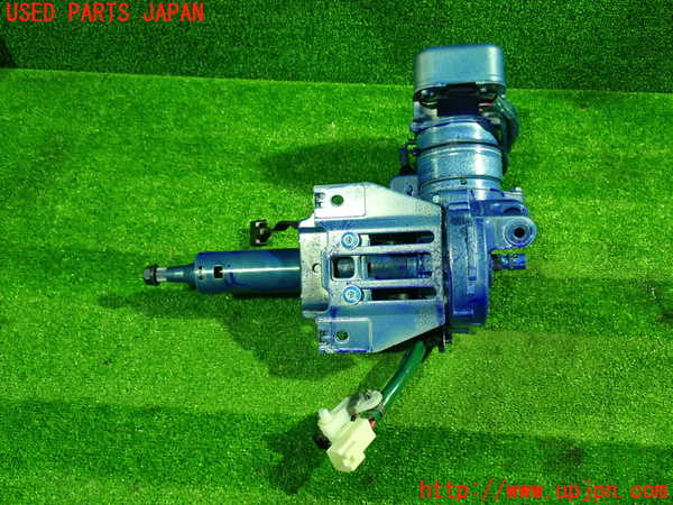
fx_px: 700
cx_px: 336
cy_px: 252
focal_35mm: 36
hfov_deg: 51.4
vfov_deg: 39.7
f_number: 2.5
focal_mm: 6.37
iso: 800
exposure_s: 1/30
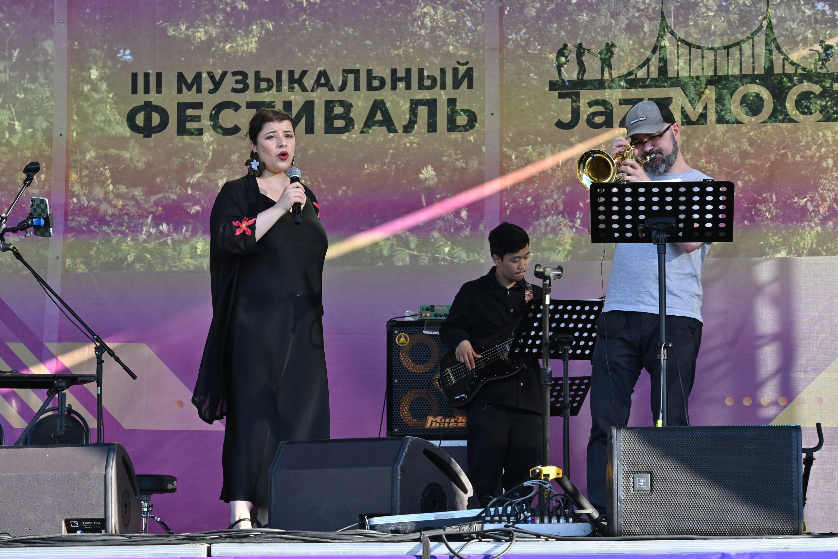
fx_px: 3177
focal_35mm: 136
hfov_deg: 15.0
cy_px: 280
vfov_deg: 10.1
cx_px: 419
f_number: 8
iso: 400
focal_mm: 91
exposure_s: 1/250
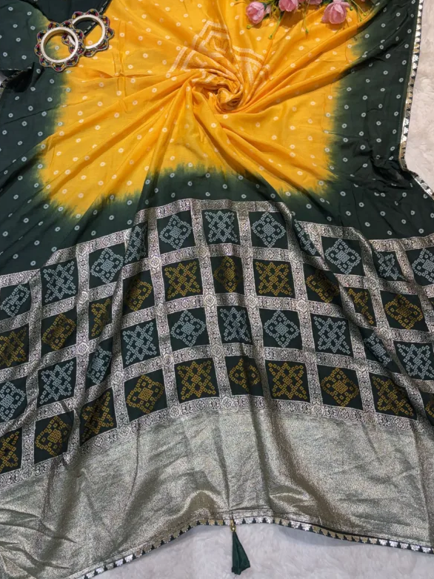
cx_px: 192
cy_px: 249
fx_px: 501
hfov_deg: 46.7
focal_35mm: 30
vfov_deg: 59.7
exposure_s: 1/100
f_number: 1.6
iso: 32
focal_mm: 5.96
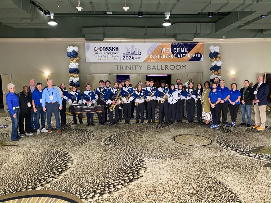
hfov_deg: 67.3
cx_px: 136
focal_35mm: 26
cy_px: 102
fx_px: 204
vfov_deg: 53.1
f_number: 1.8
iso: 160
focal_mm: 4.25
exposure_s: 1/60
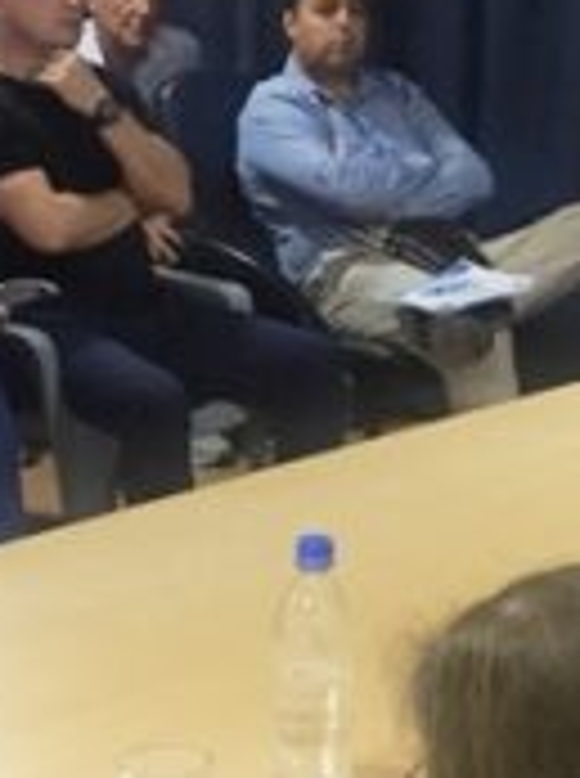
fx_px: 2624
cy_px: 319
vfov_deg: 16.9
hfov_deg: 12.5
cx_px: 526
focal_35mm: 117
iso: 160
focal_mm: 4.15
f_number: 2.2
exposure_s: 1/33
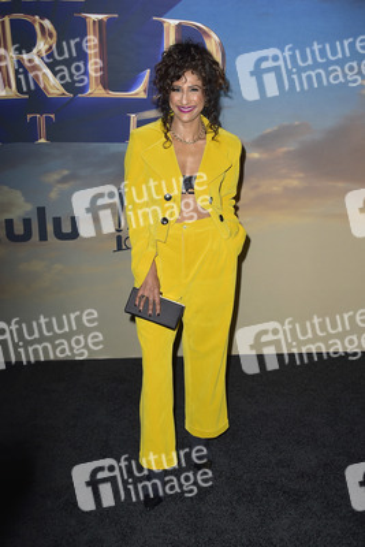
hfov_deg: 36.9
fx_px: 547
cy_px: 274
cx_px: 182
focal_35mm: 36
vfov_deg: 53.1
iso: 320
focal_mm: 36
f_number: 6.3
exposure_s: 1/250
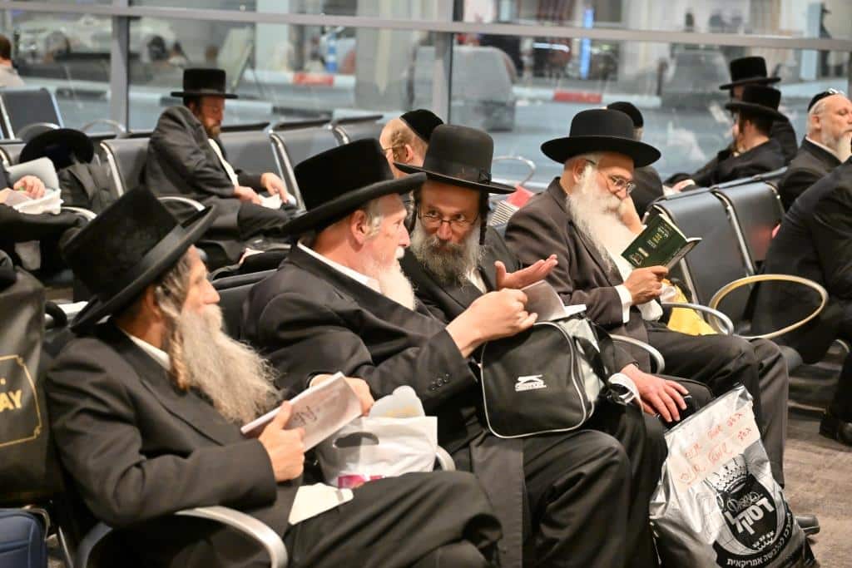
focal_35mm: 64
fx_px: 1515
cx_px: 426
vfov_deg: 21.2
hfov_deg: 31.4
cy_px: 284
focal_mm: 64
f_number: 4
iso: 2500
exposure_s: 1/200
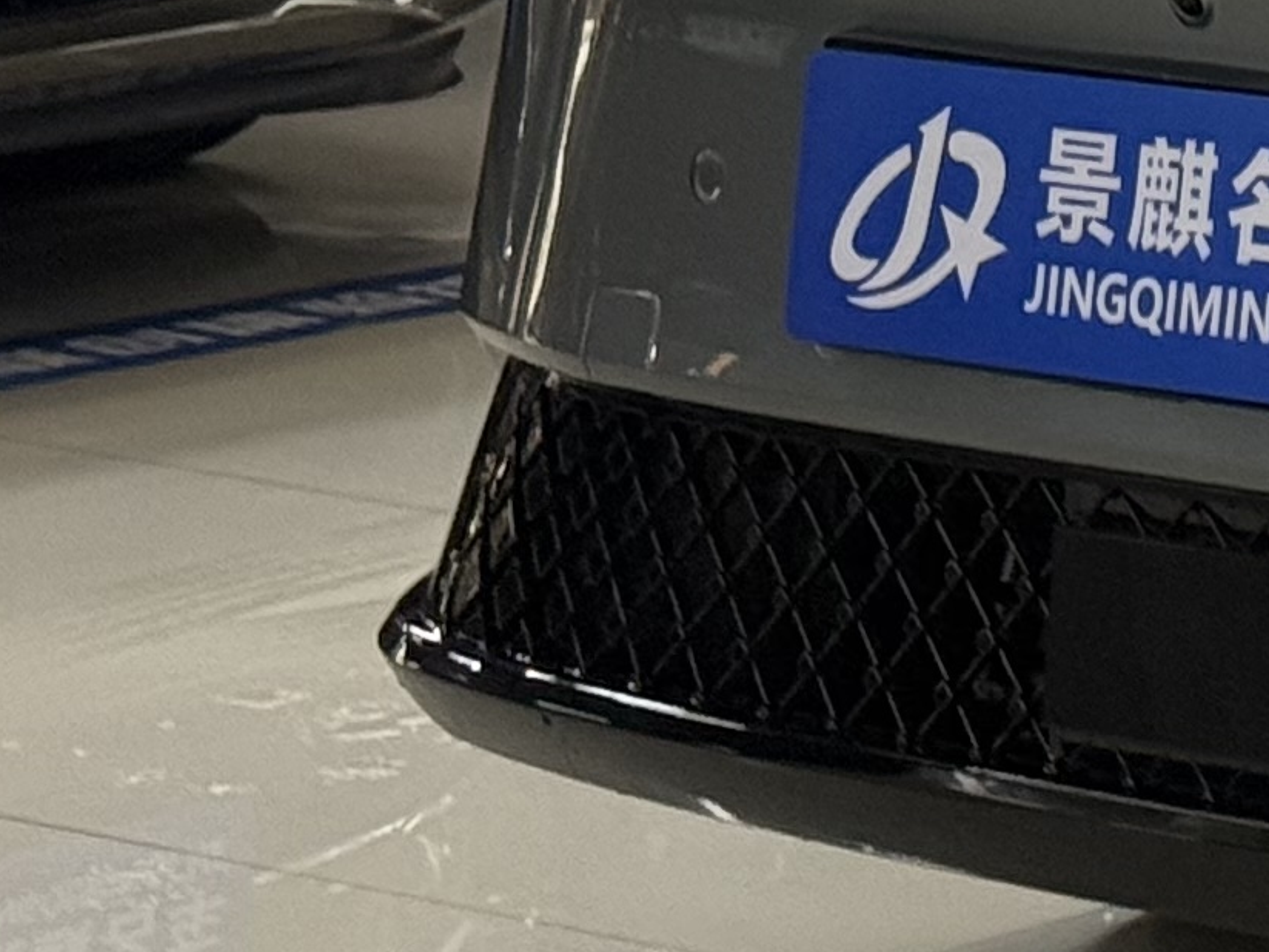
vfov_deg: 6.2
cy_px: -596
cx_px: 3063
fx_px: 8615
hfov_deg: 7.8
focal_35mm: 235
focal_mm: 6.76
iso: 250
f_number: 1.78
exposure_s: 1/100
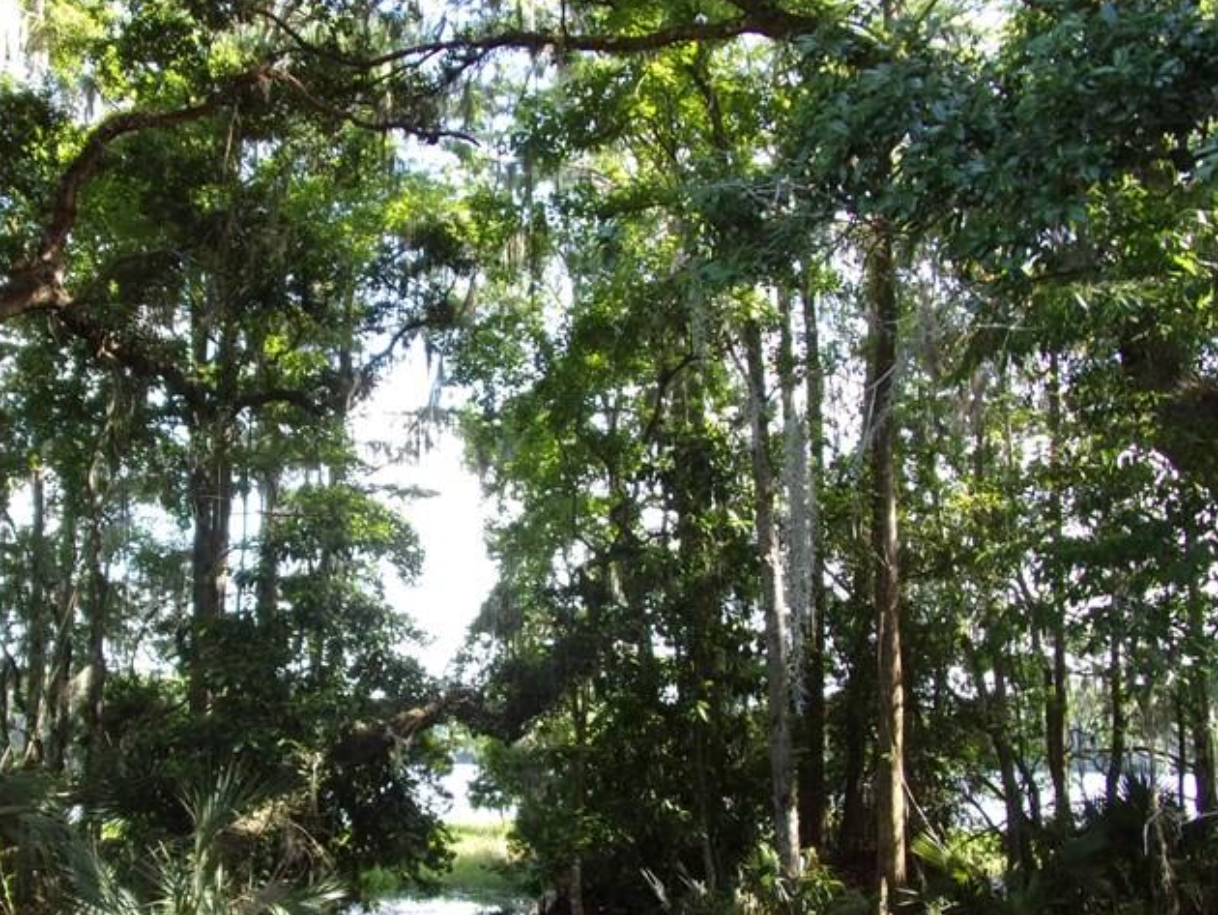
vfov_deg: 36.8
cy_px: 530
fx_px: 1373
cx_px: 537
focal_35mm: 39
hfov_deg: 47.8
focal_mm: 4.3
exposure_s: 1/85
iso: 80
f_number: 3.3
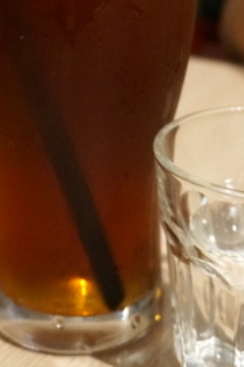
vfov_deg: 23.7
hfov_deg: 16.0
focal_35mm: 85
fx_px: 866
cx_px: 67
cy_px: 91
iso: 3200
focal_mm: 24
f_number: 4.5
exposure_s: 1/60
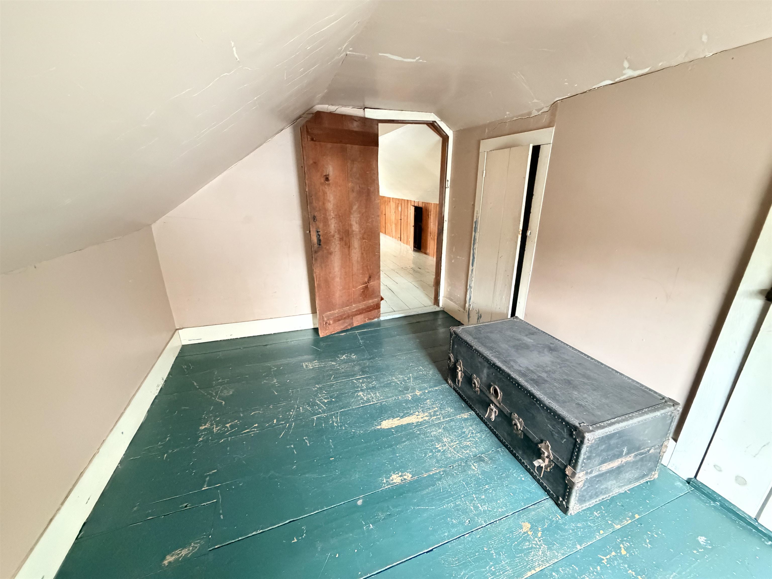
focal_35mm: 14
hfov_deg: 102.1
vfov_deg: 85.7
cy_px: 290
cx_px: 386
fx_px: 312
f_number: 2.2
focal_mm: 2.22
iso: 1250
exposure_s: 1/45
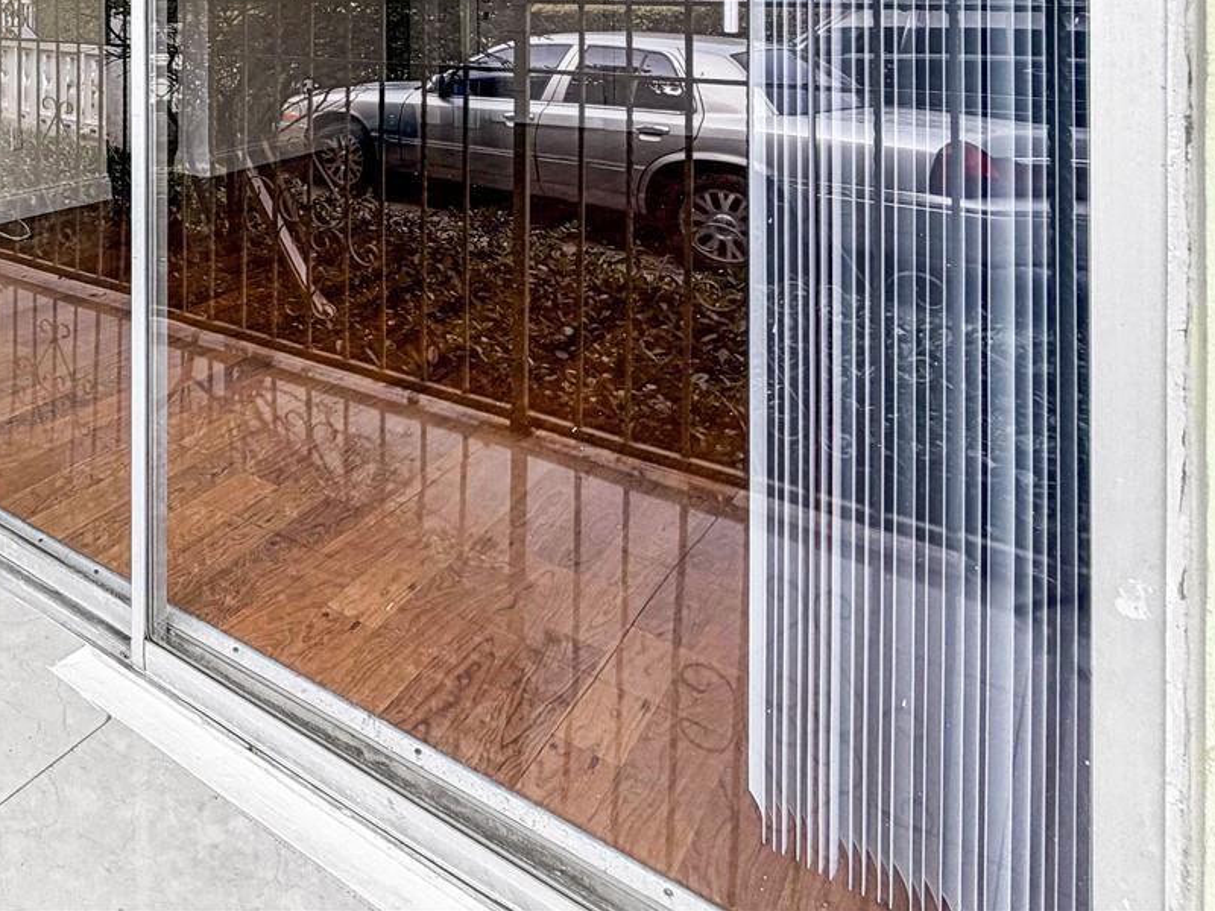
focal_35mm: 28
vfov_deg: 42.9
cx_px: 9
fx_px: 983
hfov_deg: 51.4
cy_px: 2
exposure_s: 1/220
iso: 40
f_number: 2.2
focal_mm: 2.22
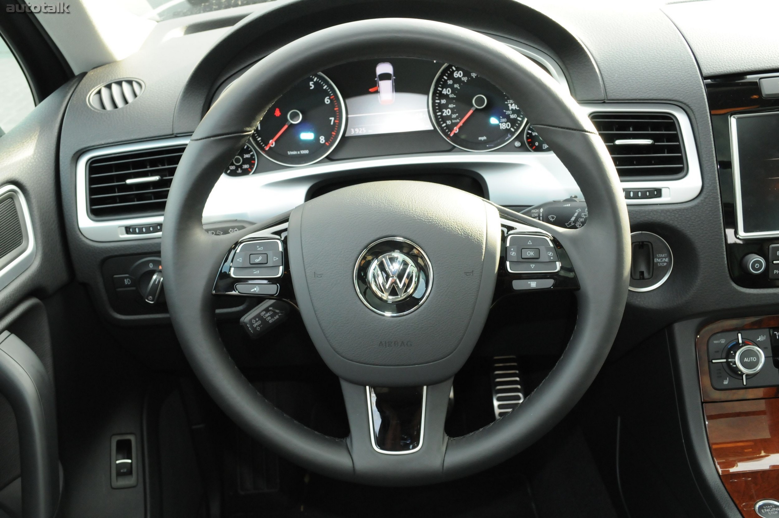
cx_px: 390
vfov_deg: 36.8
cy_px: 259
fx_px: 778
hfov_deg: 53.2
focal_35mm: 36
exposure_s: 1/60
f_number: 8
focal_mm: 24
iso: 1250
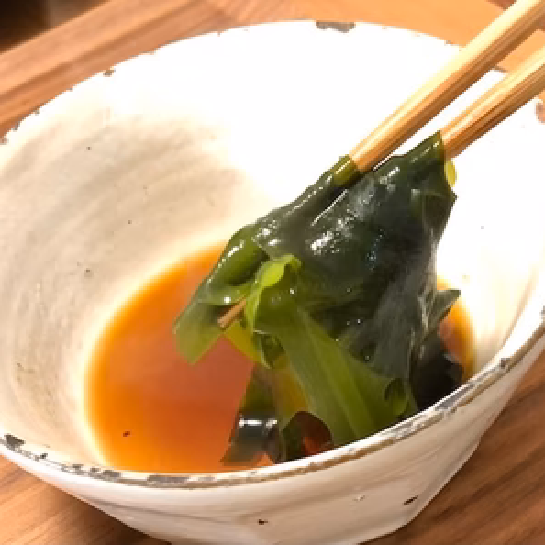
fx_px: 1104
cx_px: 246
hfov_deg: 27.7
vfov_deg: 27.7
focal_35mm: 62
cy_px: 272
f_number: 2.4
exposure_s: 1/8
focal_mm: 6
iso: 160
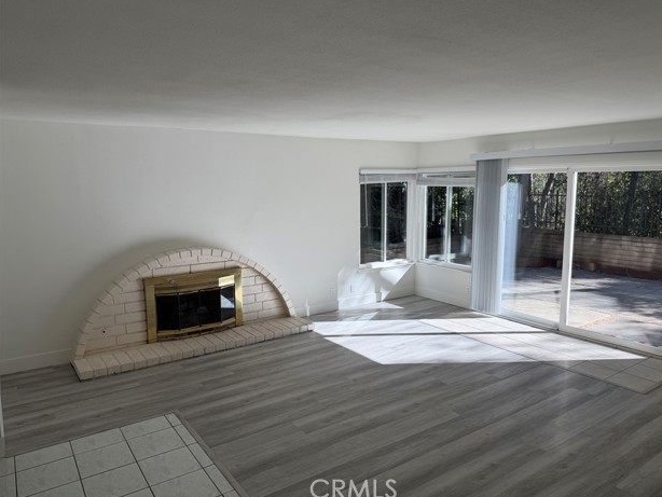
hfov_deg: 69.3
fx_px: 478
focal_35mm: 25
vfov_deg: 54.9
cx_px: 344
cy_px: 246
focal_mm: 6.76
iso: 80
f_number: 1.78
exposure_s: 1/1139
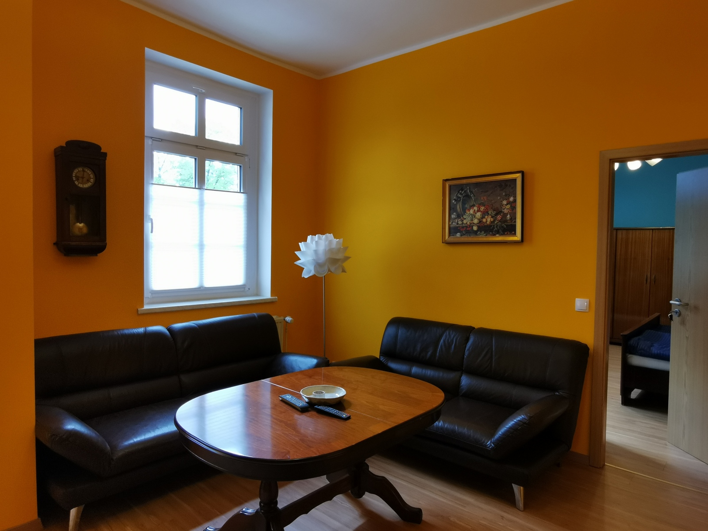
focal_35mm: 21
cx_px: 354
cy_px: 266
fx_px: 430
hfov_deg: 79.0
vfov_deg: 63.4
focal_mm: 2.26
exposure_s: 1/50
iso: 160
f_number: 2.2
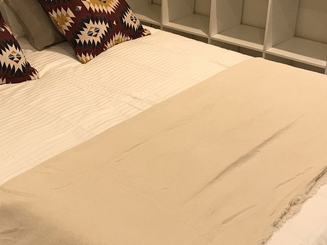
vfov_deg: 23.2
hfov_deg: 30.5
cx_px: 112
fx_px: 595
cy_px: 83
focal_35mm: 63
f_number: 1.8
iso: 40
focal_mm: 3.99
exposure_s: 1/17
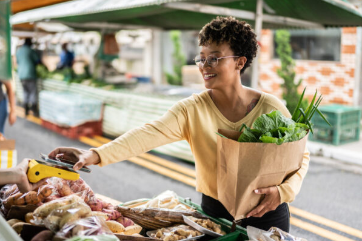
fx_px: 452
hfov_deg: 43.6
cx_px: 166
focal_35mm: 45
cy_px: 135
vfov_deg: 29.8
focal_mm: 35
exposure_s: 1/500
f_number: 1.2
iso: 50
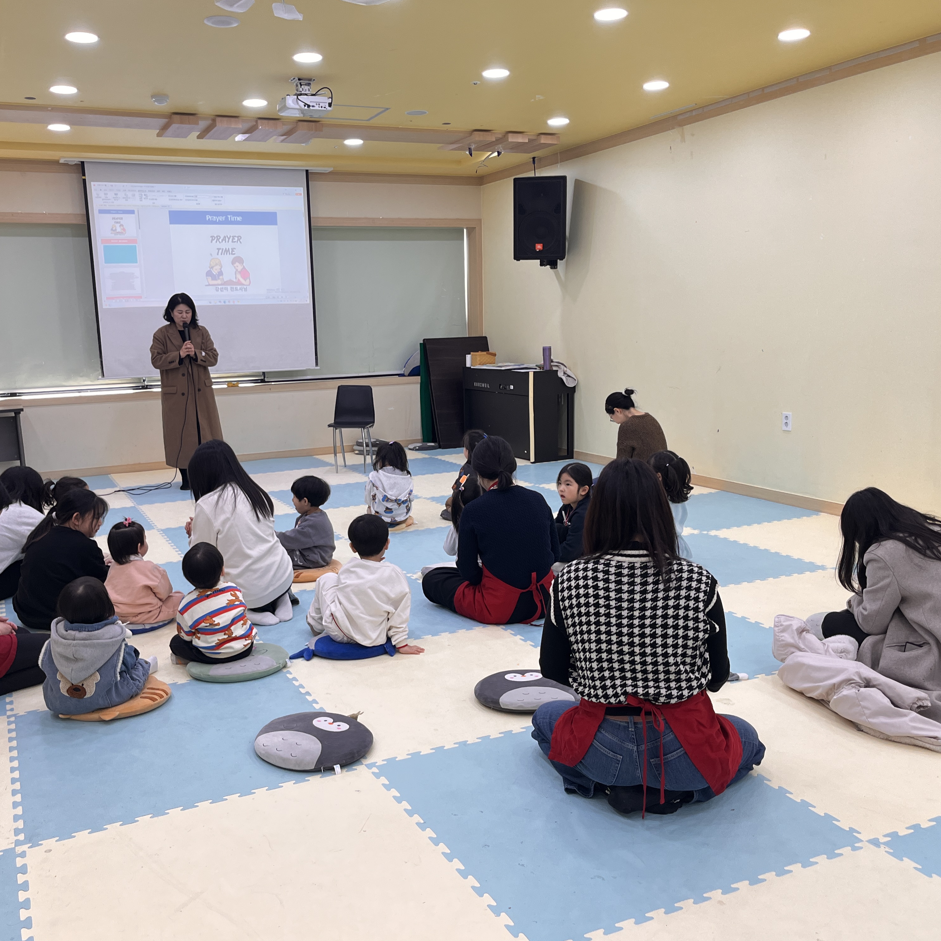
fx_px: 953
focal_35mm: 31
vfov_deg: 52.5
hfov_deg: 52.4
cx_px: 420
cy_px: 474
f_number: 1.6
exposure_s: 1/120
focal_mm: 5.1
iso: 125
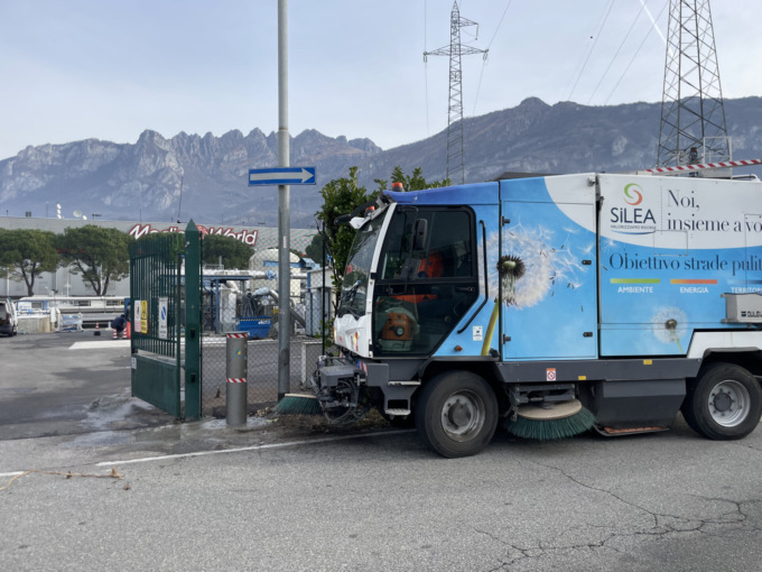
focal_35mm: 26
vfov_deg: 53.1
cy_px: 286
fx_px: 572
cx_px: 381
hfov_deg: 67.3
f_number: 1.6
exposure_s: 1/1490
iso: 32
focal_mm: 4.2
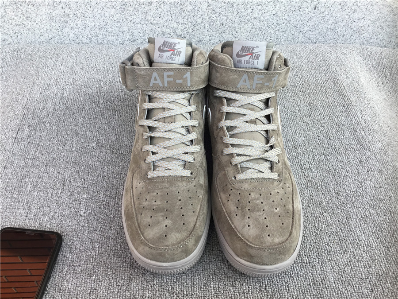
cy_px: 150
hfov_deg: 58.4
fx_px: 356
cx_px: 199
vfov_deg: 45.4
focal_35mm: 31
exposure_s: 1/114
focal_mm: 3.3
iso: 25
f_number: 2.4
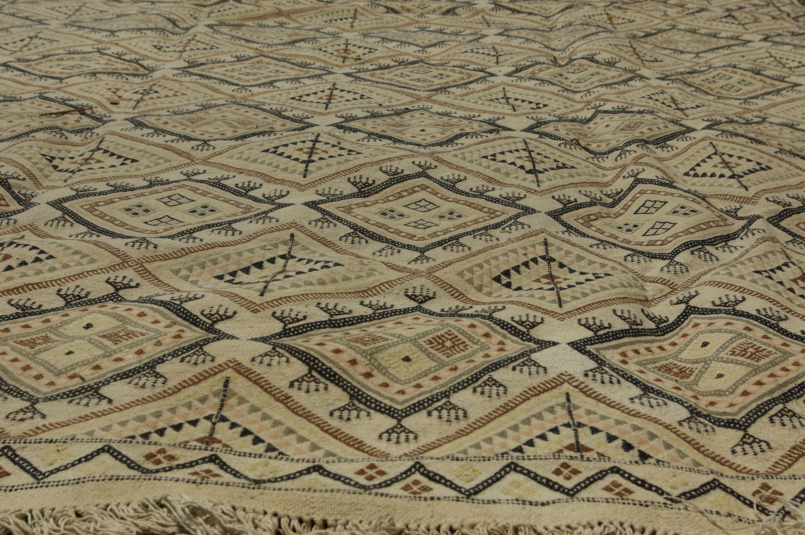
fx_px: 1273
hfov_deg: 35.1
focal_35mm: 57
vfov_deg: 23.7
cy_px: 268
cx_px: 402
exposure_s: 1/500
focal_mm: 38
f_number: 9.5
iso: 100
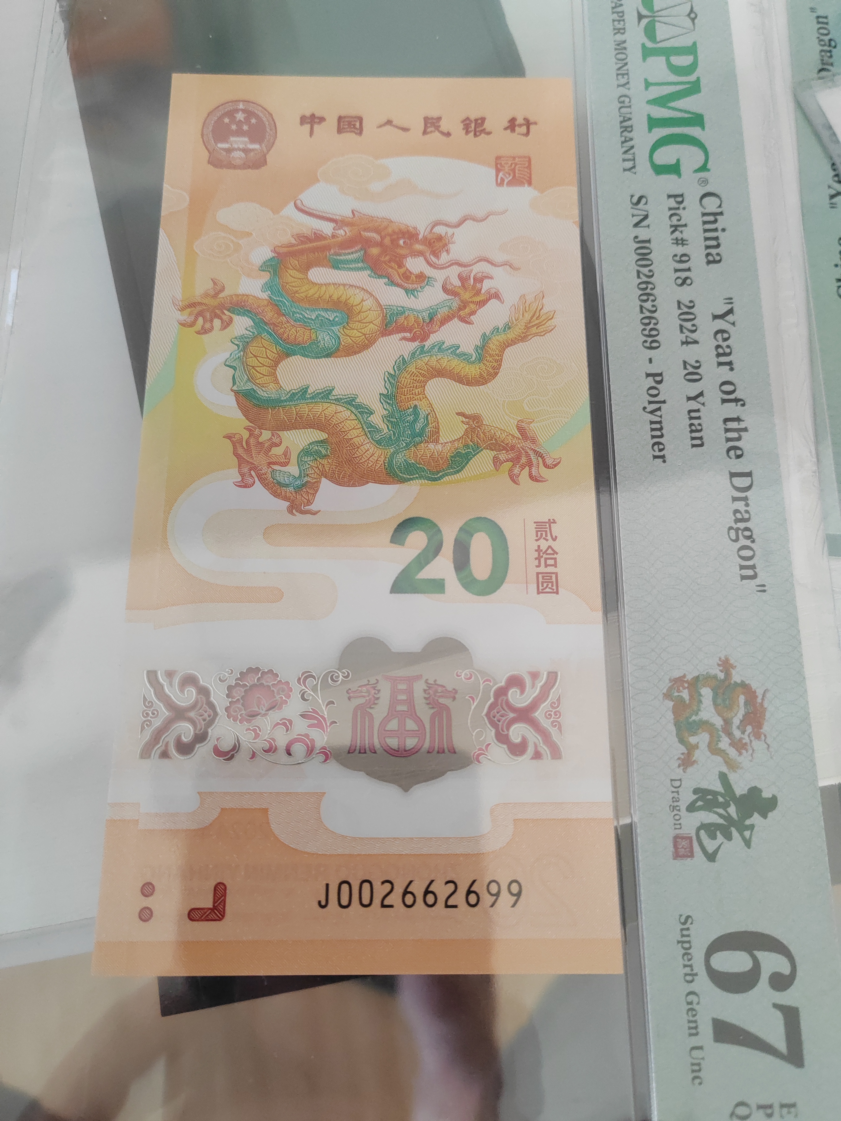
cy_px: 560
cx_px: 420
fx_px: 875
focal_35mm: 27
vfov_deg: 65.3
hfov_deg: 51.4
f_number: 1.9
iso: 800
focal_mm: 5.52
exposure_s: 1/100
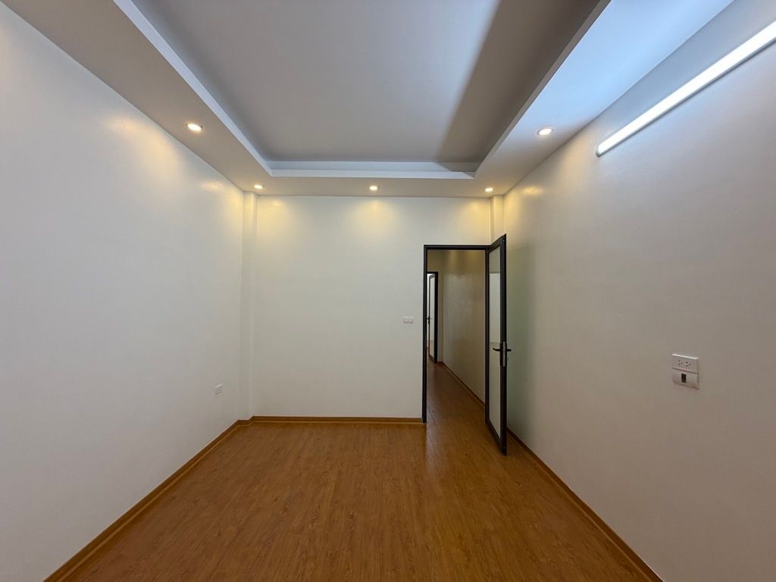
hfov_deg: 102.1
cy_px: 291
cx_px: 388
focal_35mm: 14
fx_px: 314
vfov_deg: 85.7
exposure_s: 1/100
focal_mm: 2.22
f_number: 2.2
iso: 160
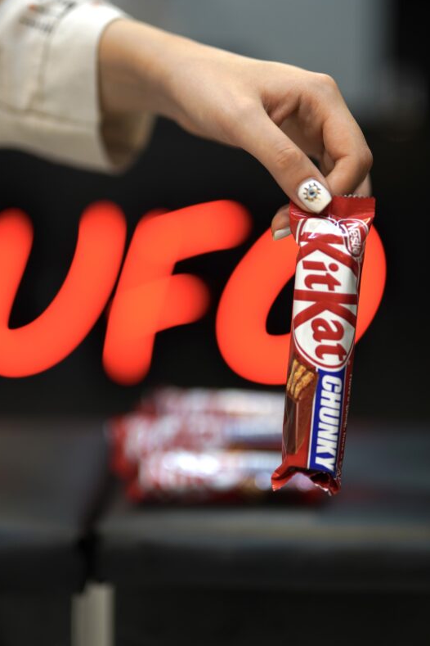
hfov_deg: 23.8
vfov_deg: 35.0
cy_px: 295
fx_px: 1021
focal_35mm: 57
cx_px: 213
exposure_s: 1/160
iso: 250
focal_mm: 50
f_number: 1.4
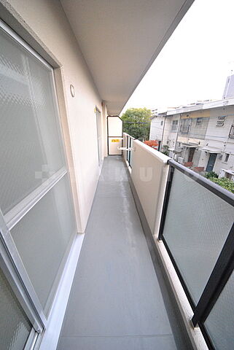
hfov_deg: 90.1
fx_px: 117
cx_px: 117
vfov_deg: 112.6
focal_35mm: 12
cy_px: 175
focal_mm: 8
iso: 1600
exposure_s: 1/160
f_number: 6.3
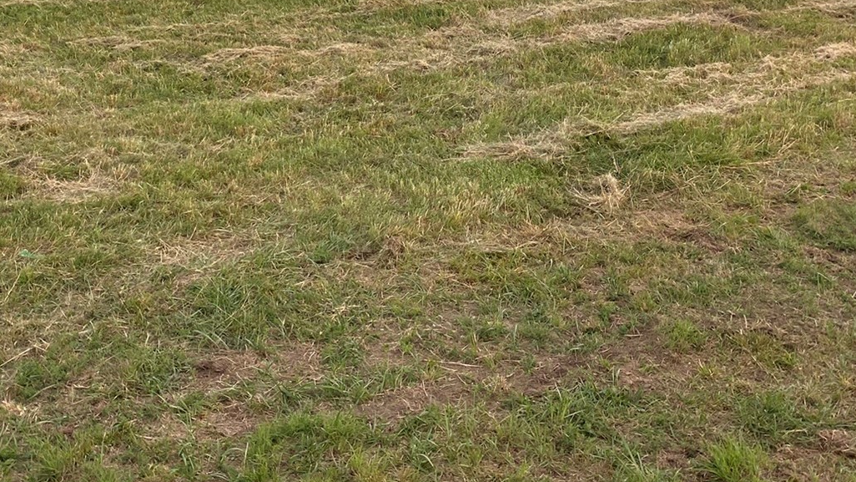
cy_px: -18
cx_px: 399
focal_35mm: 53
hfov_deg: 39.2
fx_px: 1203
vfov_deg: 21.7
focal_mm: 4.25
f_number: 1.8
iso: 32
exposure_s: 1/305
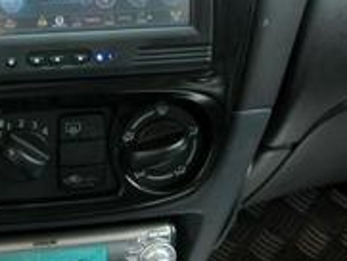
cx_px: 17
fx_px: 903
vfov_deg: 16.1
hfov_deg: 21.2
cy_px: 4
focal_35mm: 90
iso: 100
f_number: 2.8
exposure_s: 1/35.3
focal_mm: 8.9
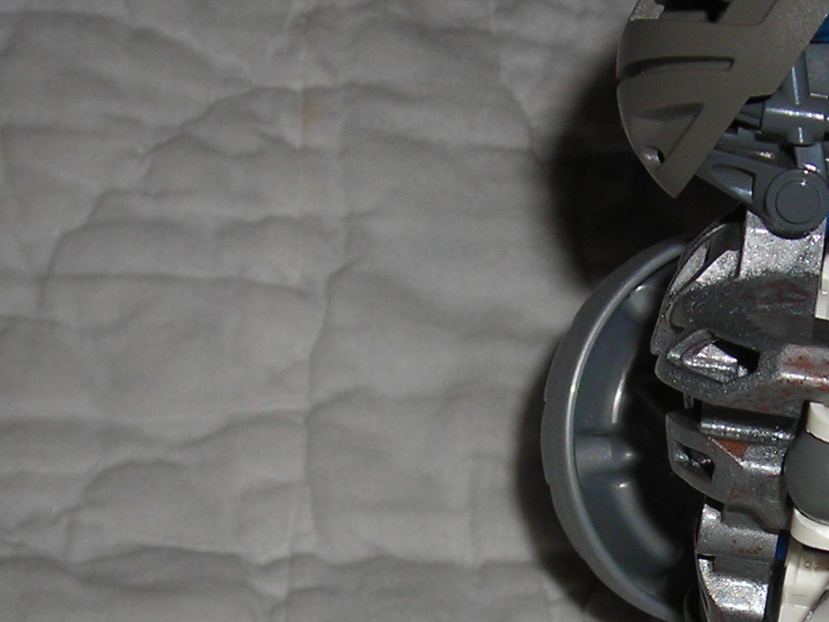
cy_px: 620
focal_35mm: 117
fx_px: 2802
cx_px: 803
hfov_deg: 16.5
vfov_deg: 12.5
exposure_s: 1/60.1
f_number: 6.6
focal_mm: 6.8
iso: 50
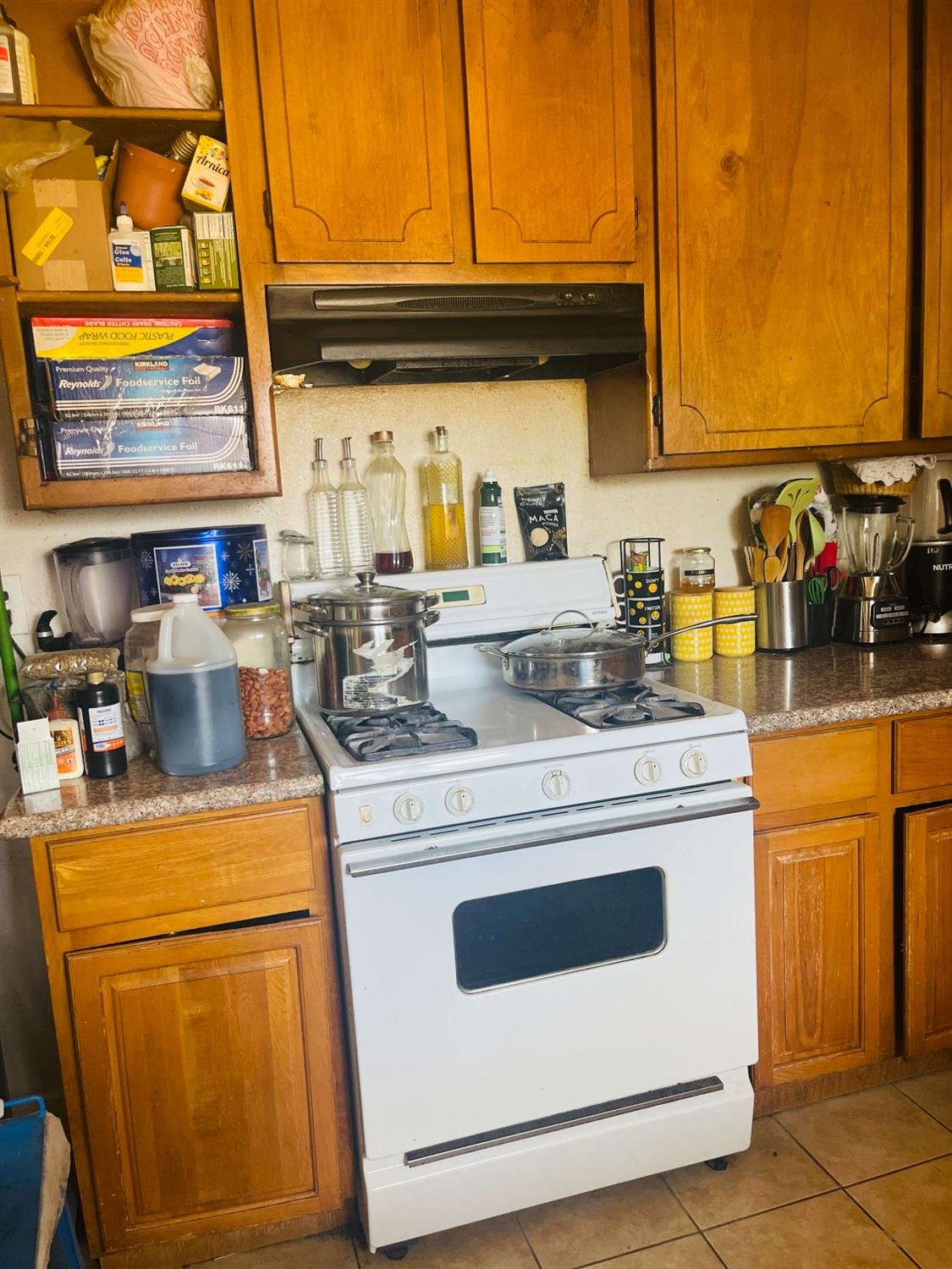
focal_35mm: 26
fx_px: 953
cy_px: 634
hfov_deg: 53.1
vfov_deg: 67.3
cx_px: 476
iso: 200
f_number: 1.6
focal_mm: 5.1
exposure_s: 1/60
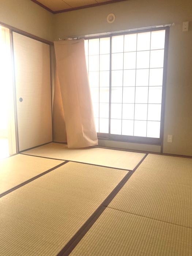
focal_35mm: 28
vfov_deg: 63.4
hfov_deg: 49.7
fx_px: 207
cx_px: 96
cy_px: 128
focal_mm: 3.99
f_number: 1.8
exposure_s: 1/100
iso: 50
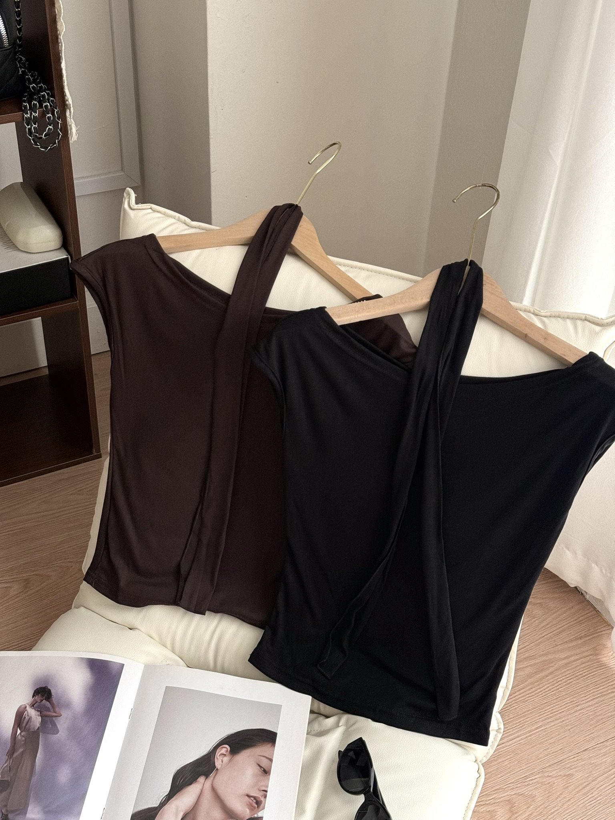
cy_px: 410
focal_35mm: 48
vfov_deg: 39.7
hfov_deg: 30.3
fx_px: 1137
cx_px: 308
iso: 125
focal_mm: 6.76
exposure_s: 1/60
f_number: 1.78
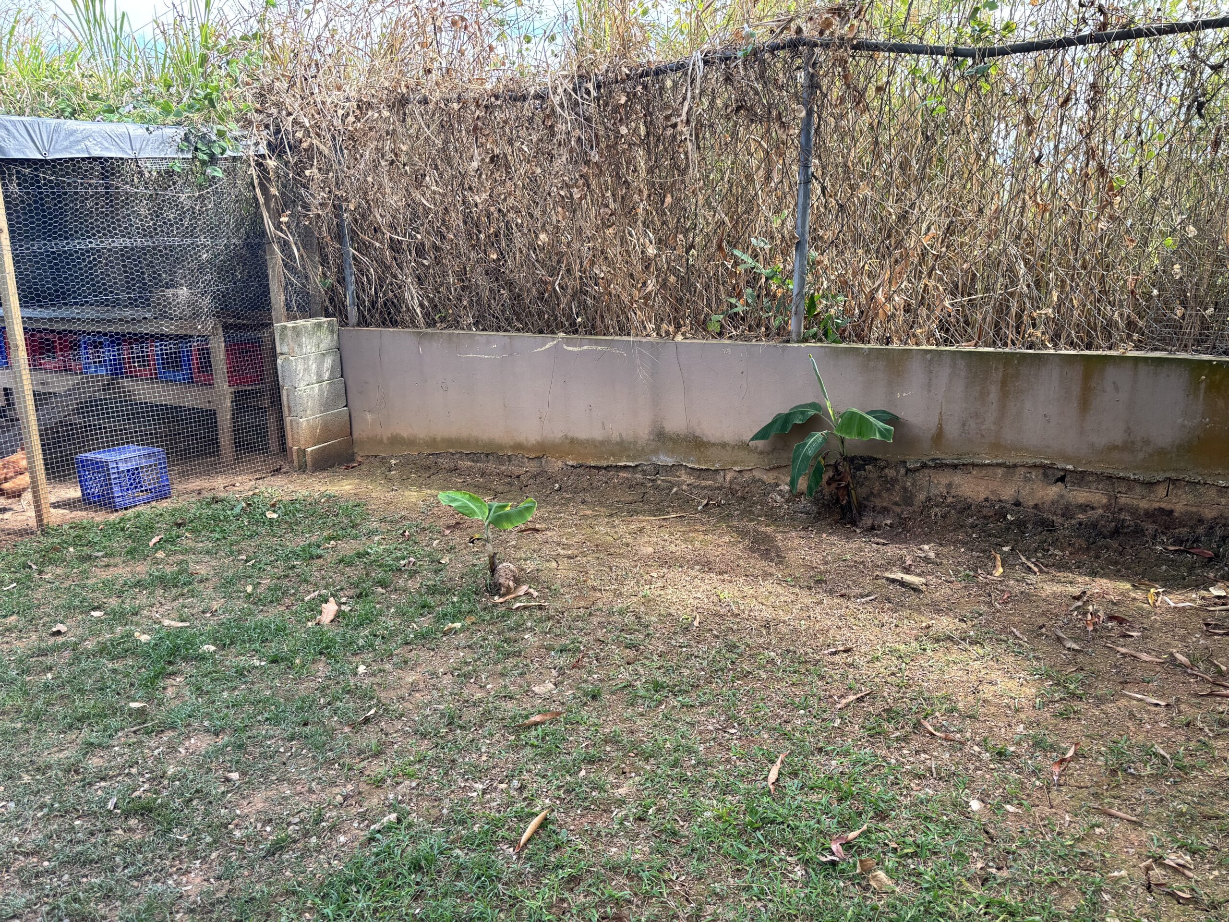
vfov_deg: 53.1
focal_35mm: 26
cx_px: 614
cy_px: 461
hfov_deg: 67.3
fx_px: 923
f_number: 1.6
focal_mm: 5.96
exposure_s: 1/185
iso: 50
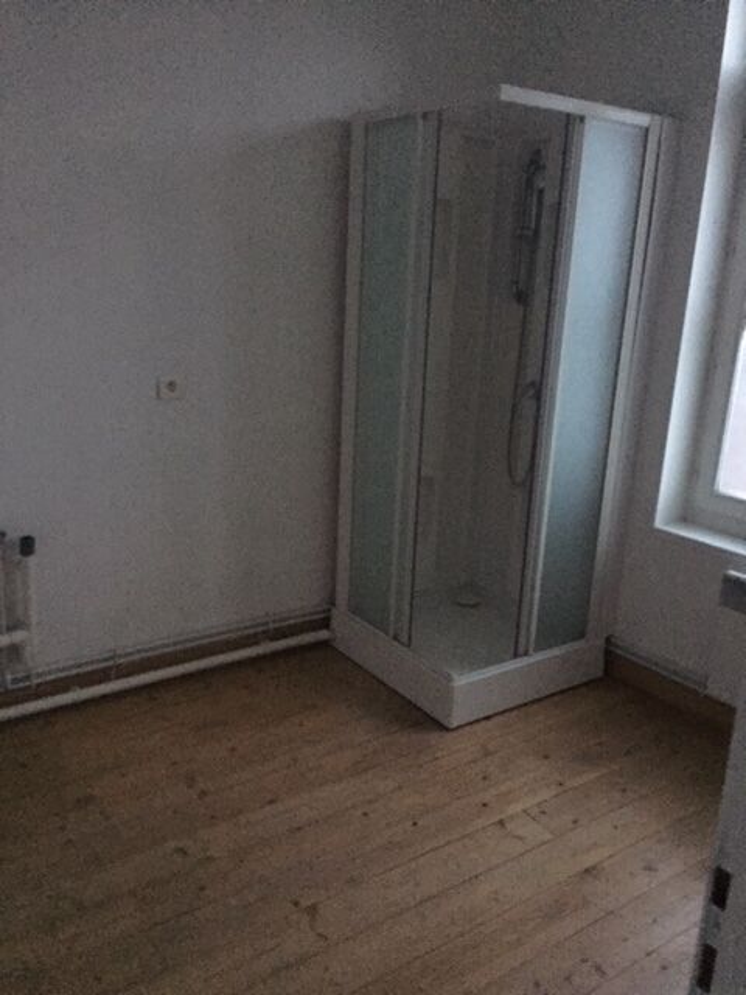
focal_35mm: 29
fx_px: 833
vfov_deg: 61.7
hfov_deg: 48.2
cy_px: 498
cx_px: 373
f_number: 2.2
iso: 1000
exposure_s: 1/17
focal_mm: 4.15
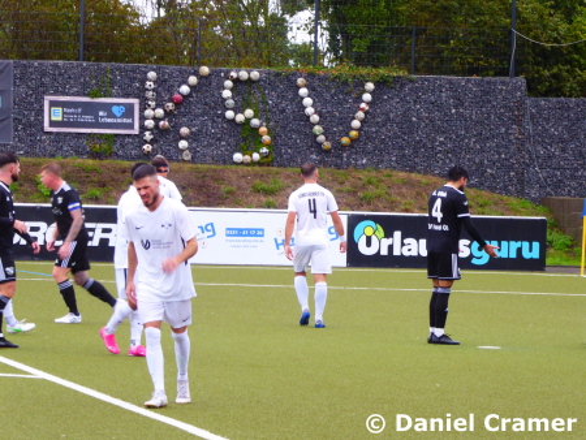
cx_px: 293
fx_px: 3913
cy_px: 220
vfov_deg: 6.4
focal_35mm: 231
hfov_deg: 8.6
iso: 320
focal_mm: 41.4
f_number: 5.6
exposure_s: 1/80
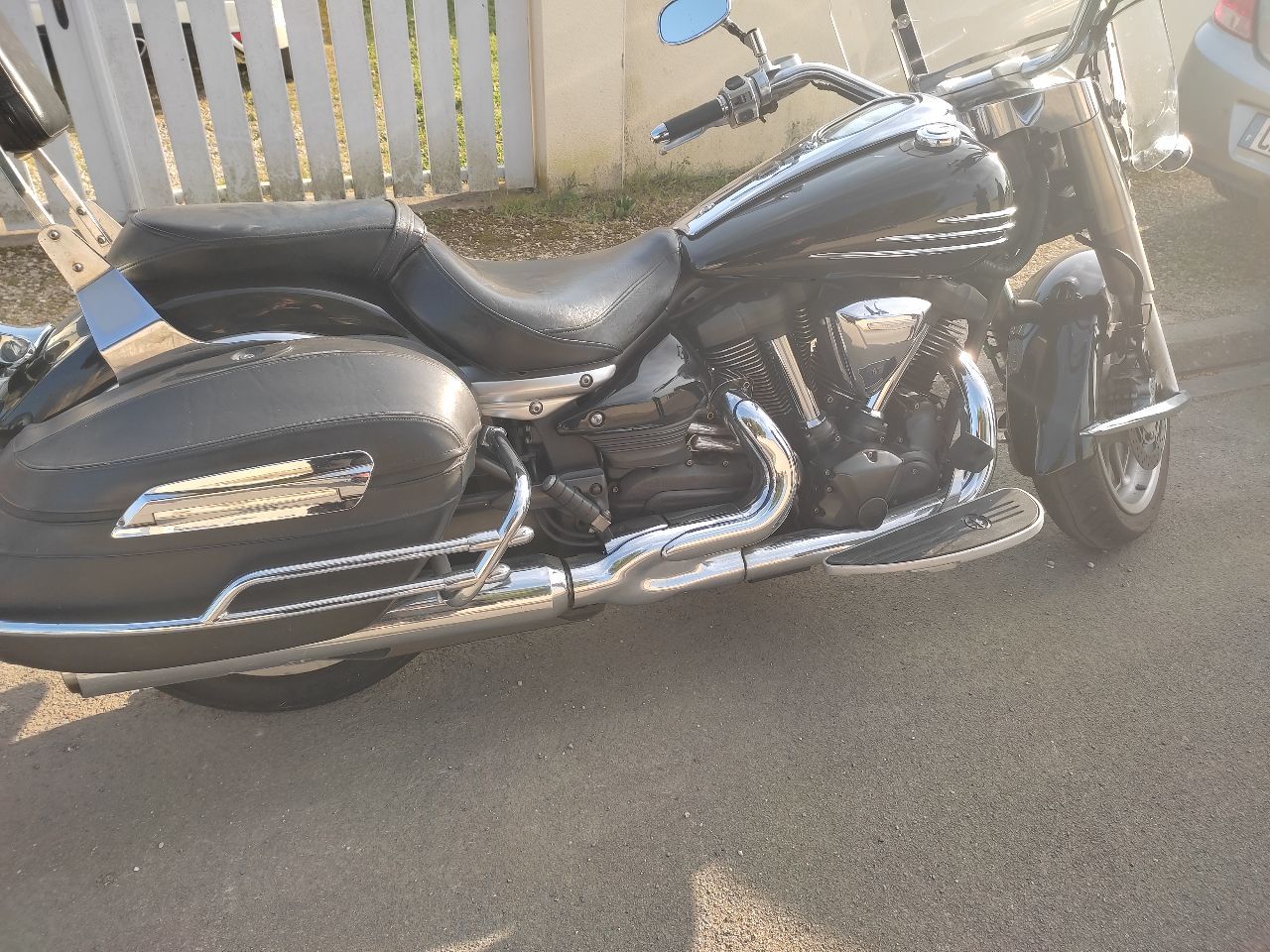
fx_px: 954
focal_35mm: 26
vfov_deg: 53.1
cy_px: 476
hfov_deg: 67.3
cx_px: 635
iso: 100
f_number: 1.79
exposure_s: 1/408
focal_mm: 4.74
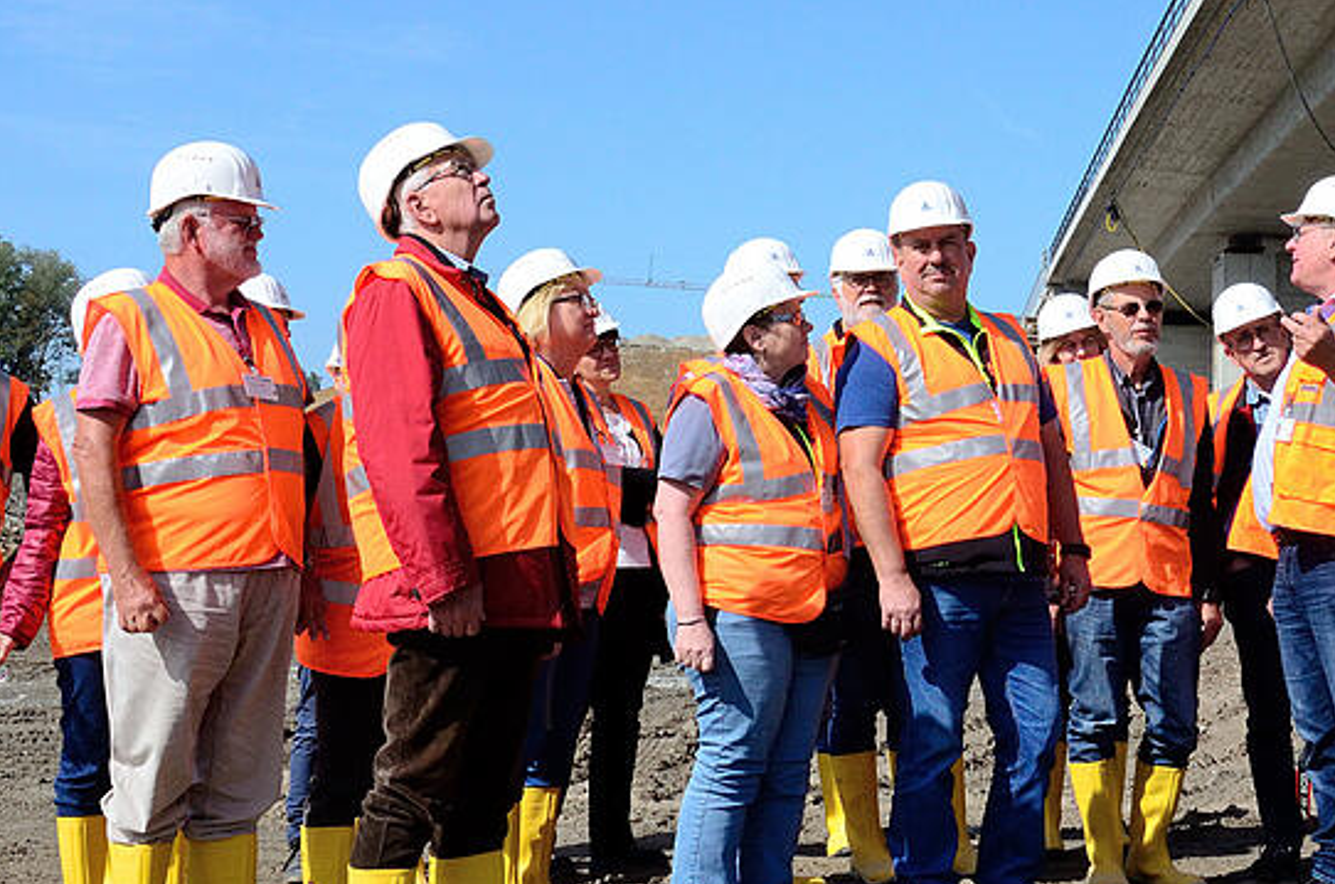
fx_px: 2400
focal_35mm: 65
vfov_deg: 20.8
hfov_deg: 30.8
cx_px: 913
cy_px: 282
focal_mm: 25
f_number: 14
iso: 1000
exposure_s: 1/800
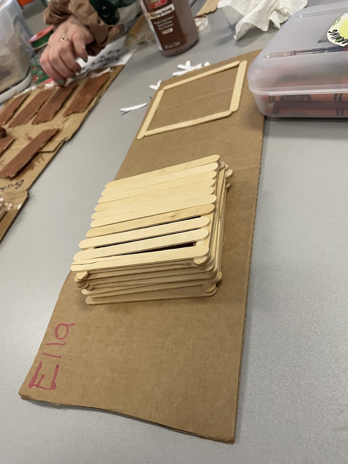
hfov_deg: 53.1
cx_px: 174
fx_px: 349
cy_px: 232
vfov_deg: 67.3
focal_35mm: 26
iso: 160
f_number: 1.6
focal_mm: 4.2
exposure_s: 1/60
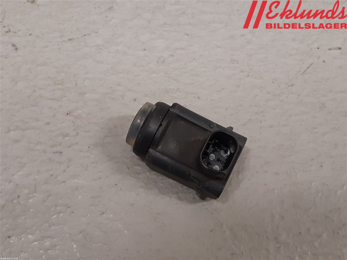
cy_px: 130
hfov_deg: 67.3
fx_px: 261
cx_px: 174
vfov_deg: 53.1
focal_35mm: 26
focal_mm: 3.93
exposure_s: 1/50
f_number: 1.7
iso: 125
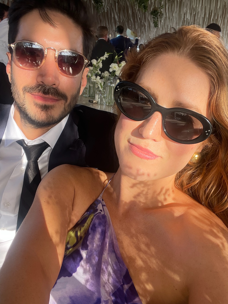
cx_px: 114
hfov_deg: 46.8
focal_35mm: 30
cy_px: 152
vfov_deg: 60.0
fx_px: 263
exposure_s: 1/123
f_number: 2.2
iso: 25
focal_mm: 2.71
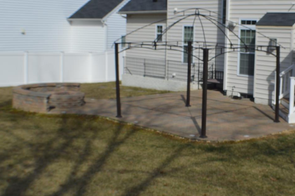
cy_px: 68
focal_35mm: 78
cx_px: 218
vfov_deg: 17.4
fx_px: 638
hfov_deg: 25.7
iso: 100
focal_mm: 24
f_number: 9
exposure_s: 1/320
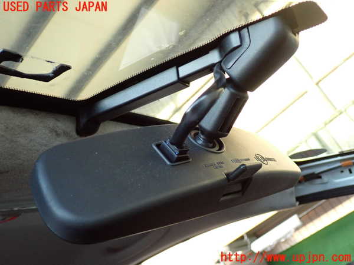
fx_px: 389
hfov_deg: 49.0
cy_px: 132
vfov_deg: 37.7
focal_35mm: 38
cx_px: 177
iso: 640
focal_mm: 6.83
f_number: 2.7
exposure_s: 1/125
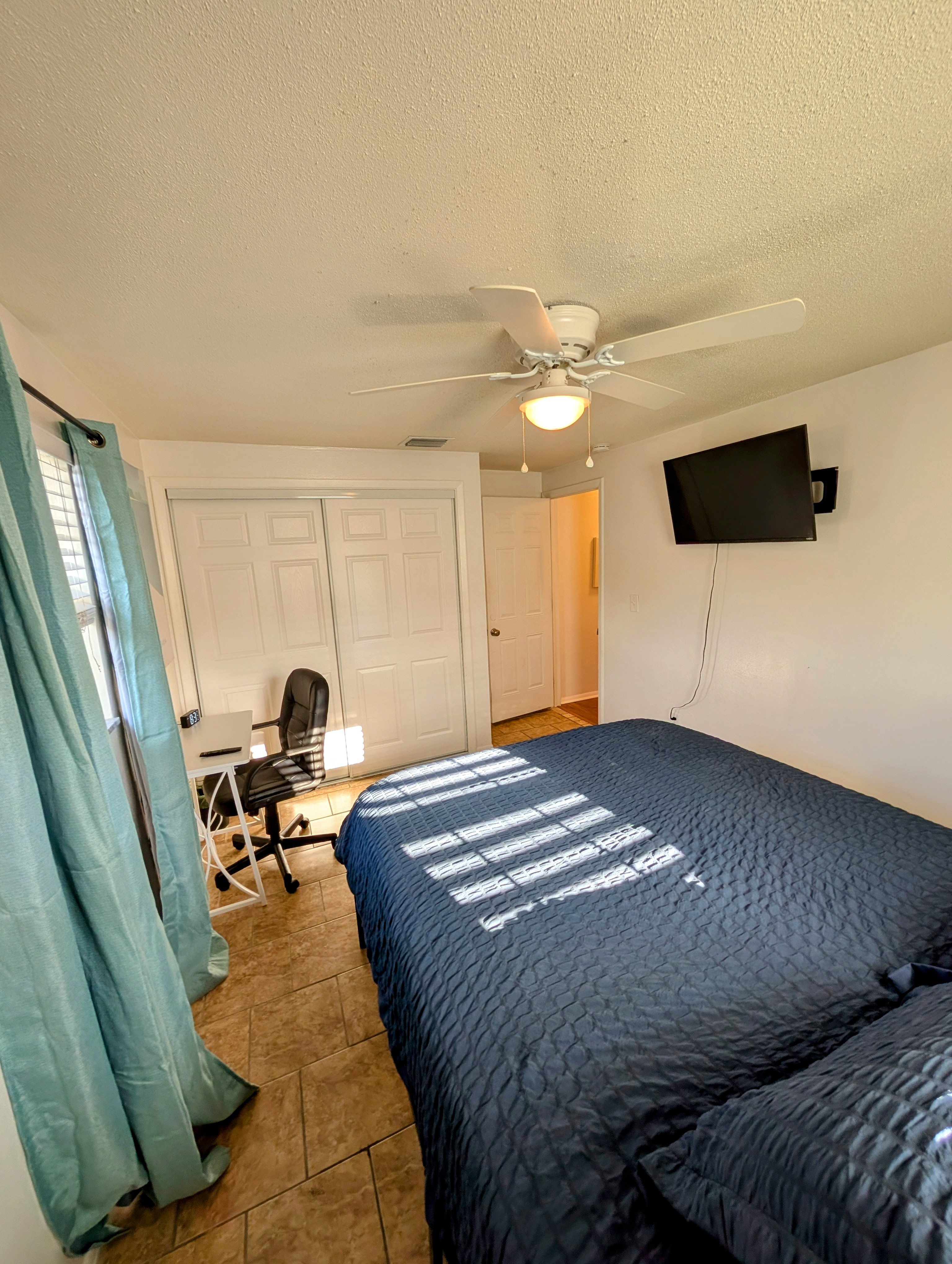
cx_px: 476
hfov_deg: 94.6
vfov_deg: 110.5
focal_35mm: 12
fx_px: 439
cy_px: 632
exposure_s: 1/120
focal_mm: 2.02
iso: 72
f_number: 1.7
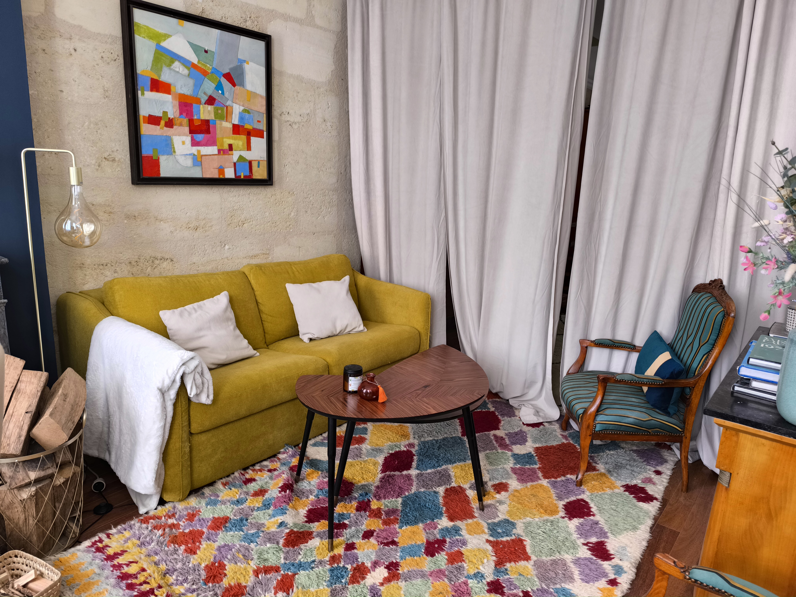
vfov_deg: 58.9
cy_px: 298
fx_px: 529
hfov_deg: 73.9
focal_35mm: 23
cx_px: 398
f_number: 1.65
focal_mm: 6.14
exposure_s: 1/100
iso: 500
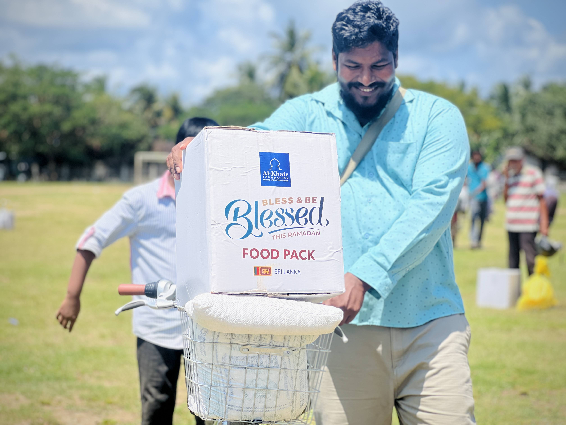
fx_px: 1259
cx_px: 283
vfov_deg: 19.1
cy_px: 212
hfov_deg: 25.3
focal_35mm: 77
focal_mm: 9
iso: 32
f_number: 2.8
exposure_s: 1/943
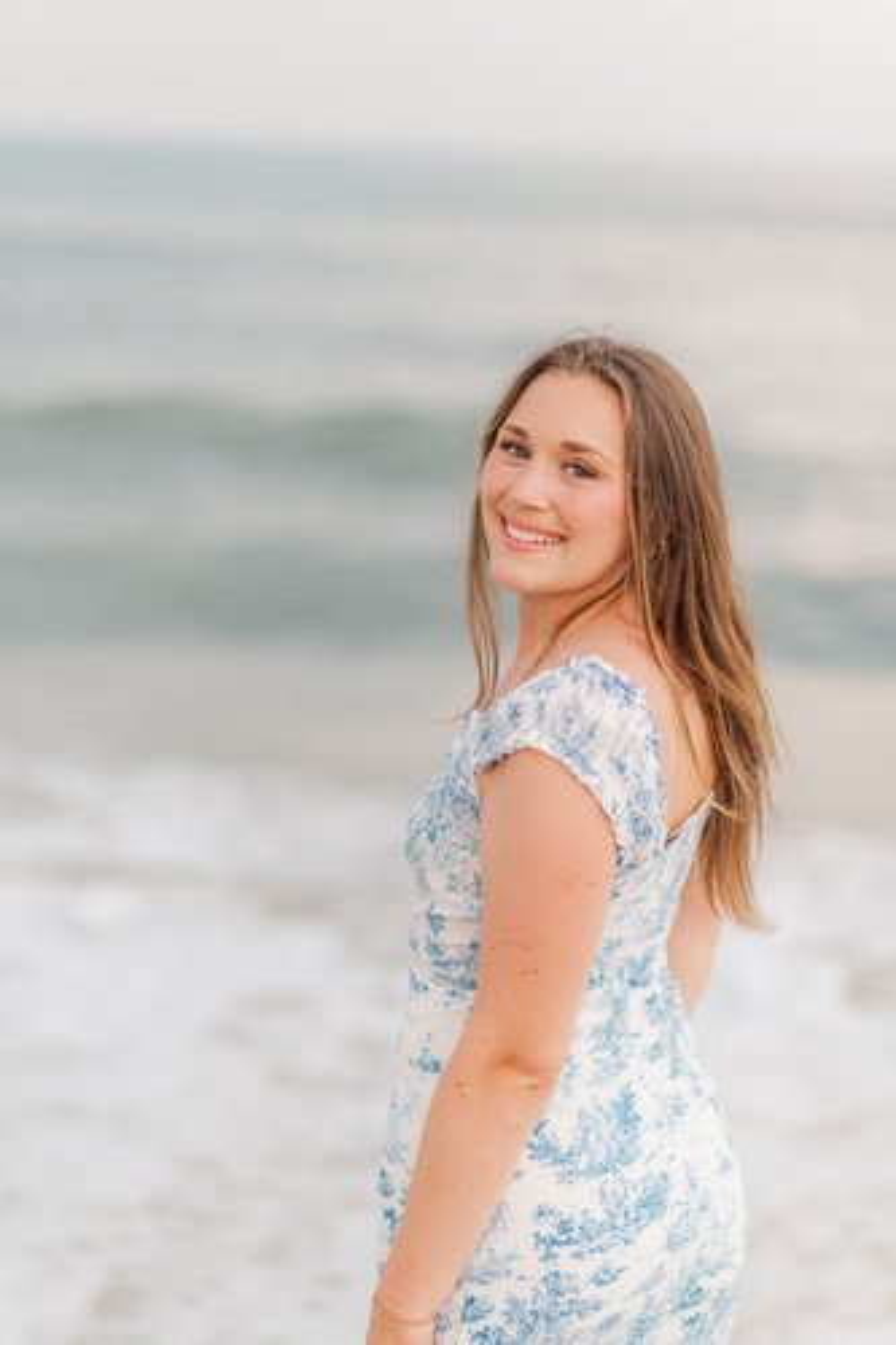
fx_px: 3175
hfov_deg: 16.1
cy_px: 672
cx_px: 448
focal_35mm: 85
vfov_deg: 23.9
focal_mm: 85
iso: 200
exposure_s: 1/800
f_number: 2.2
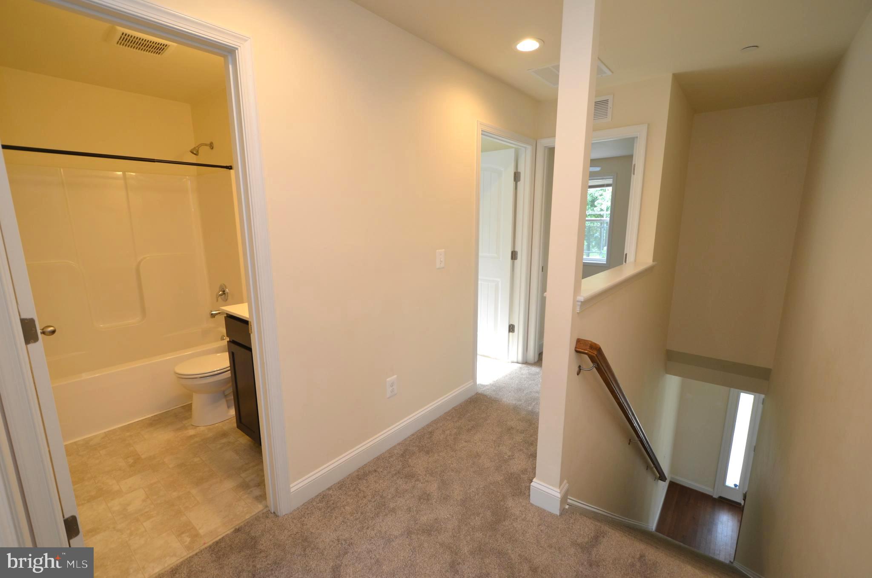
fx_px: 363
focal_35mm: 15
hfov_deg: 100.5
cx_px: 436
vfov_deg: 77.1
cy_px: 289
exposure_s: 1/60
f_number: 4
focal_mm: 10
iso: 450
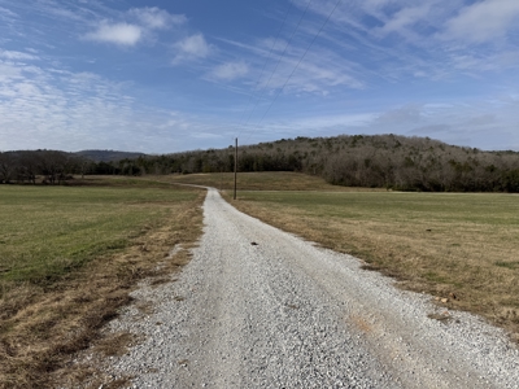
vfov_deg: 56.8
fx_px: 360
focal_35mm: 24
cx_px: 260
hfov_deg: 71.6
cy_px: 194
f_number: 1.78
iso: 80
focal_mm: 6.76
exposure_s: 1/8130
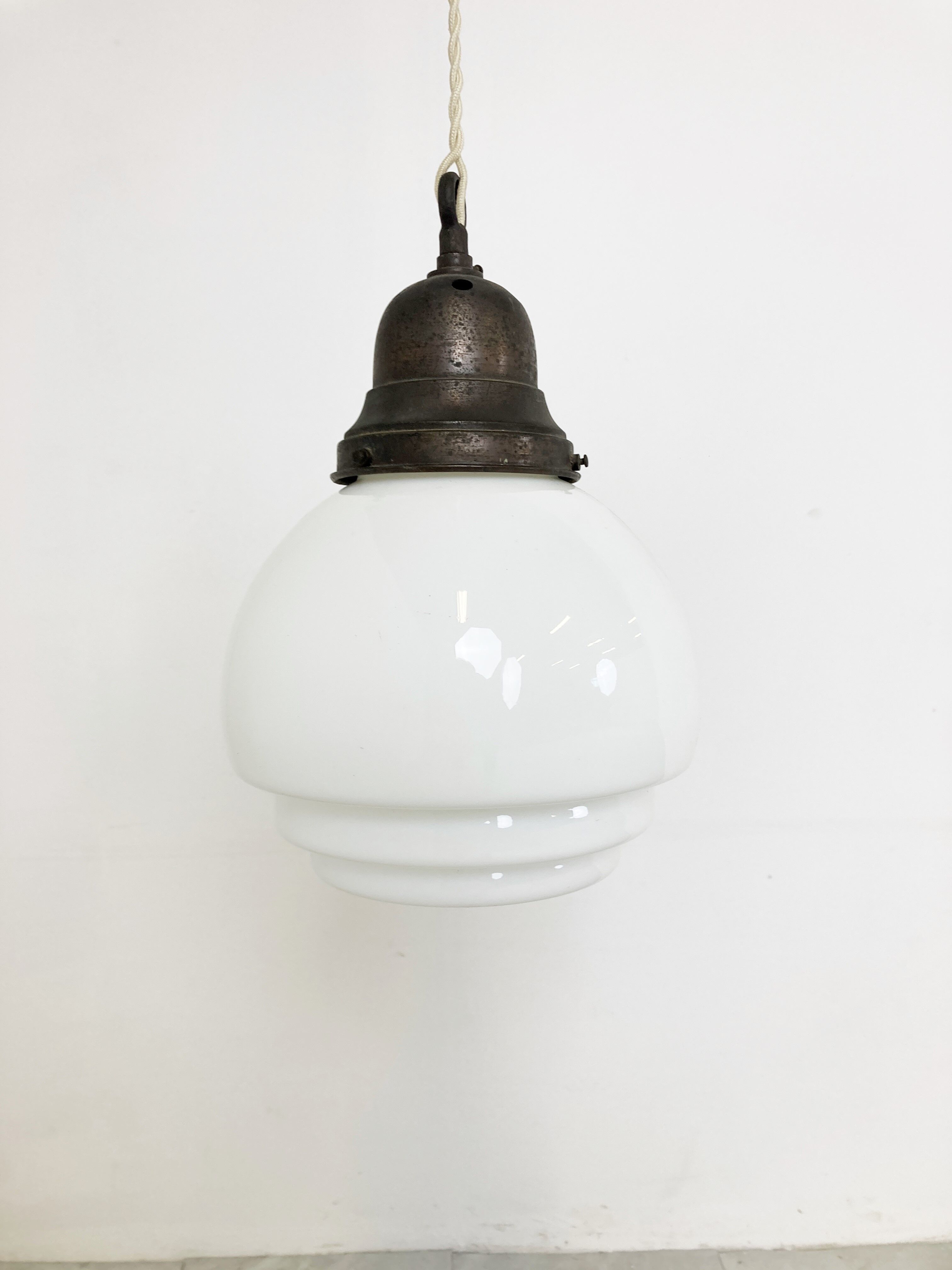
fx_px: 1027
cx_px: 476
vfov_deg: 63.4
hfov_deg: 49.7
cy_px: 635
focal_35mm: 28
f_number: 1.8
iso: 50
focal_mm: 3.99
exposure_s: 1/100
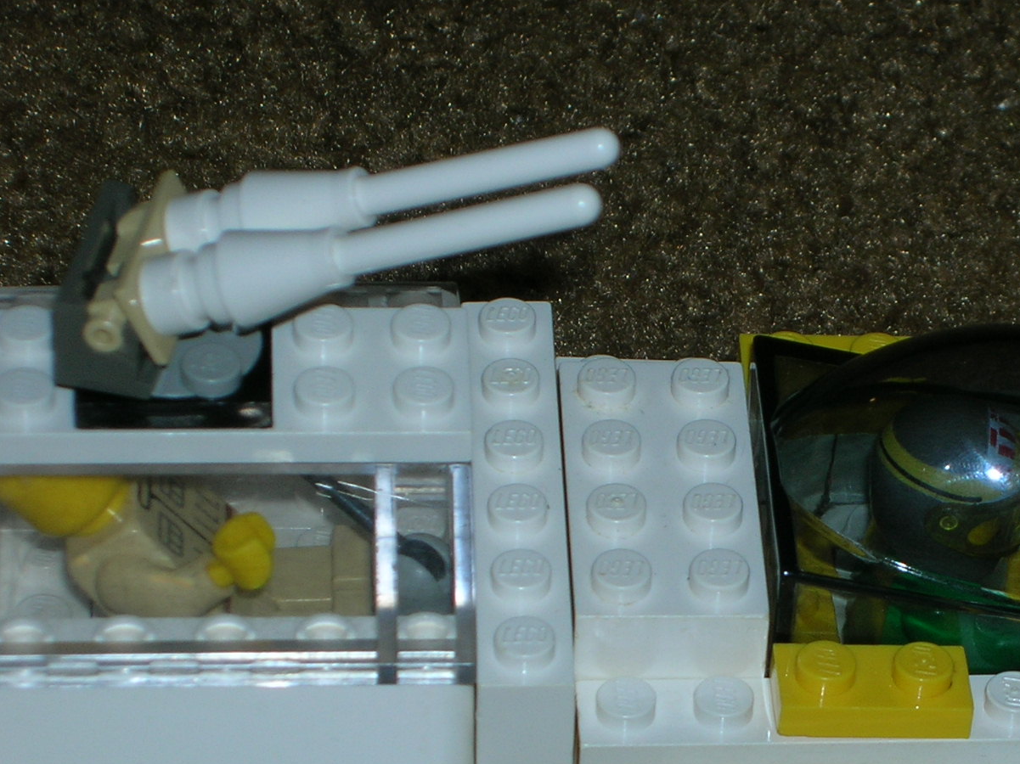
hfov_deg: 11.3
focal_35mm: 174
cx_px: 828
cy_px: 576
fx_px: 5126
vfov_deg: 8.5
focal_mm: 17.1
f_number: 4.9
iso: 50
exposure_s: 1/60.1
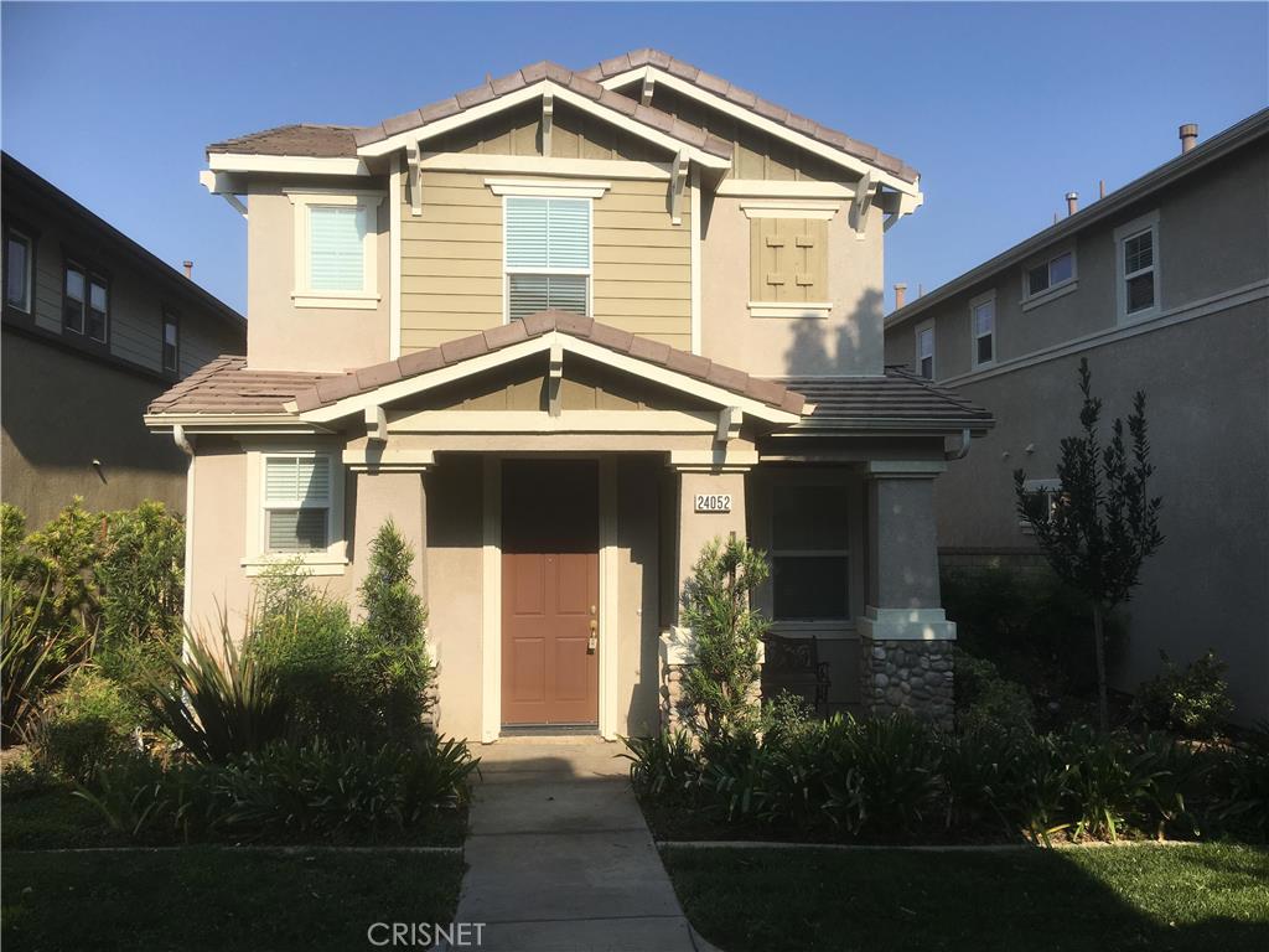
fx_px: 1063
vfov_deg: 48.2
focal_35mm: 29
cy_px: 476
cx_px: 634
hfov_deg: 61.7
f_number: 2.2
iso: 25
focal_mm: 4.15
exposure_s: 1/1709
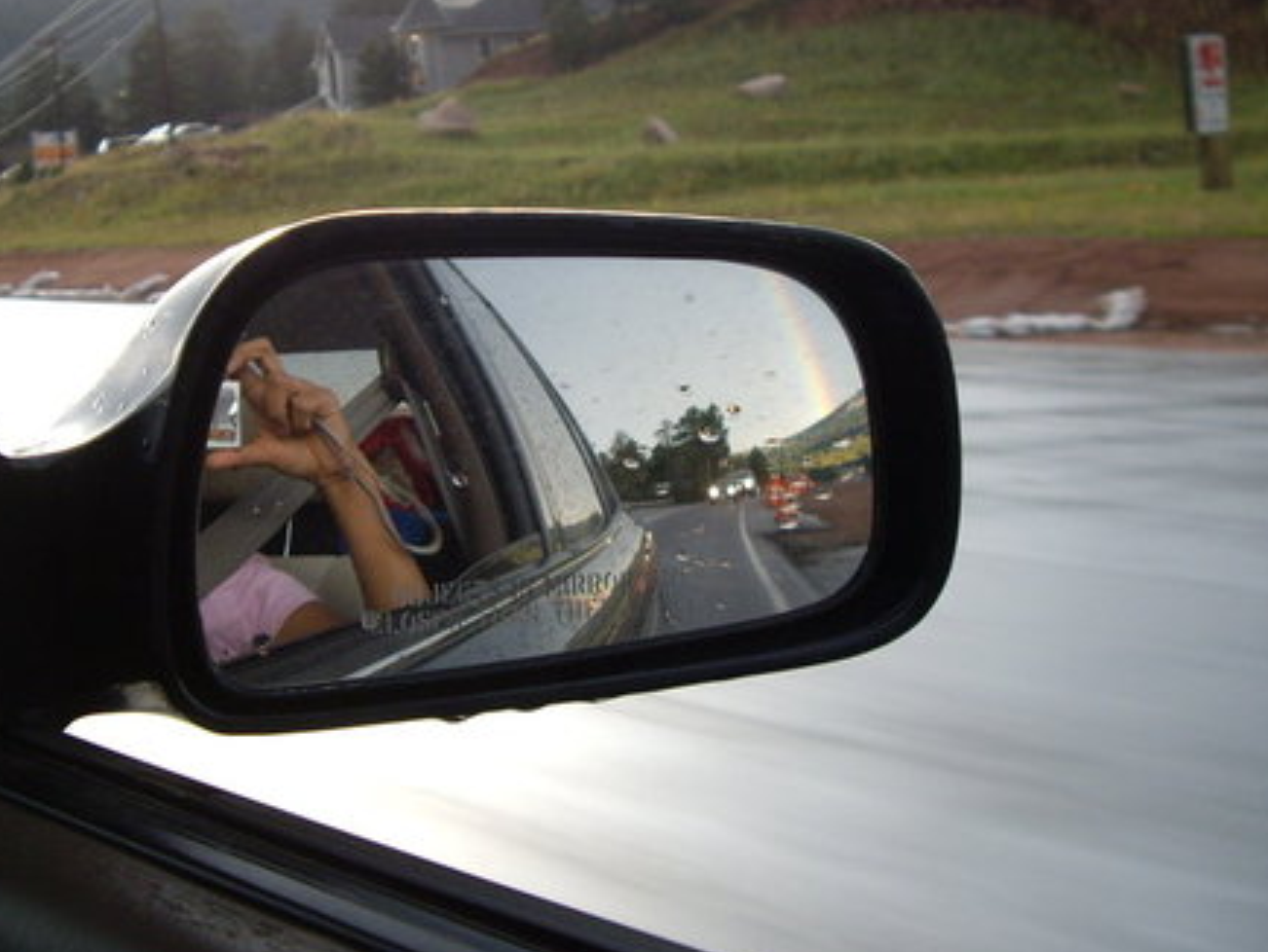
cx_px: 587
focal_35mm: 56
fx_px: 2052
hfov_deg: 34.3
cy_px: 342
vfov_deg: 26.0
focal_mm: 6.2
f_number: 2.7
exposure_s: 1/100
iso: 100
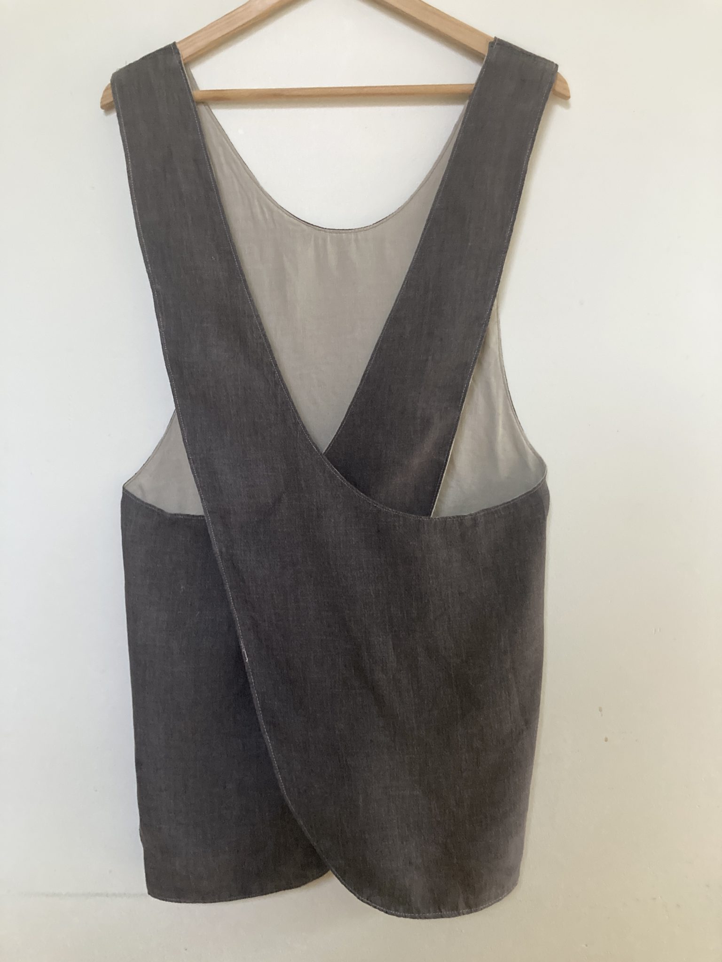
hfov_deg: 49.7
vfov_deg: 63.4
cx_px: 361
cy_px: 481
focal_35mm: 28
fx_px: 779
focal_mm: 3.99
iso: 640
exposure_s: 1/30
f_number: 1.8
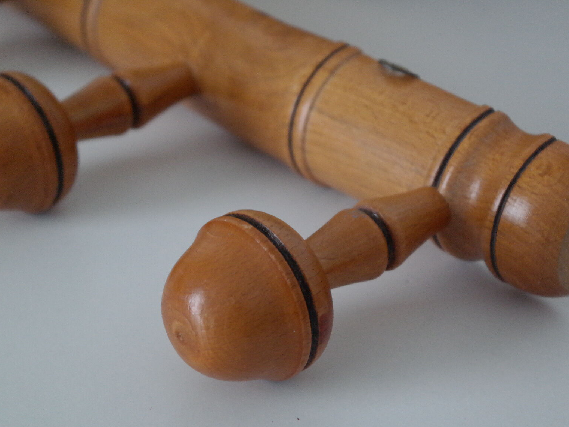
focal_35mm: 84
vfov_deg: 17.6
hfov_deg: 23.3
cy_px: 212
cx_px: 307
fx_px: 1381
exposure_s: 1/60
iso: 3200
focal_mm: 50
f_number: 5.6
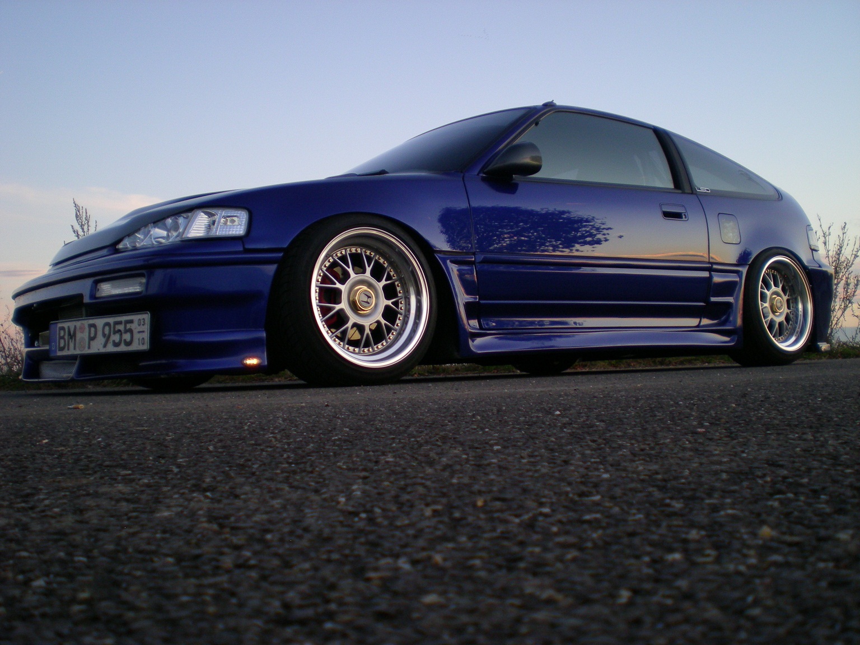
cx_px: 430
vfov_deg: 37.7
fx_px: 944
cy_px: 322
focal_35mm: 38
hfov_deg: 49.0
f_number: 3.1
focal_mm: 6.3
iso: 84
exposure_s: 1/60
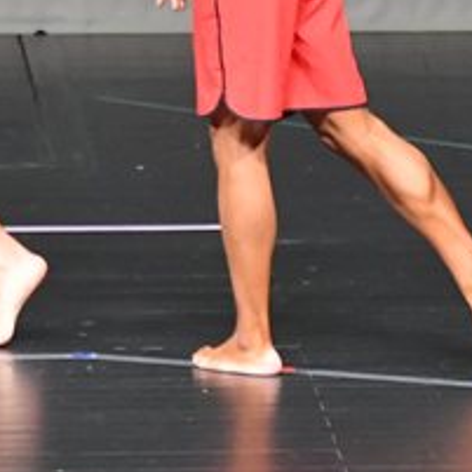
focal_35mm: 885
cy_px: -96
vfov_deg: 2.0
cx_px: 602
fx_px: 13653
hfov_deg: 2.0
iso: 7200
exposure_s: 1/400
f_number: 5.6
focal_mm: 180
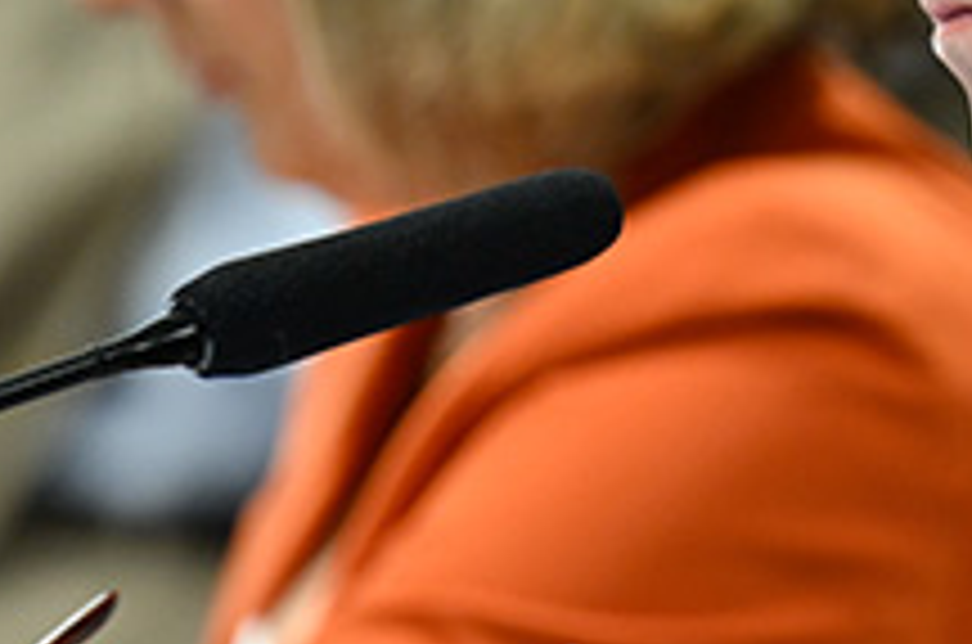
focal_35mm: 696
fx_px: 18750
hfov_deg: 3.0
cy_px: 198
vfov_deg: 2.0
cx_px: 1372
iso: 2000
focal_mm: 175
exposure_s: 1/160
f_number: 2.8
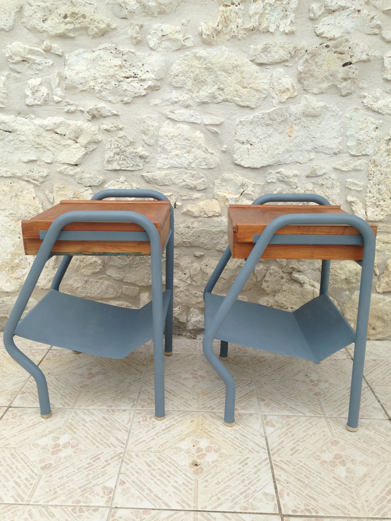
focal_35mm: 33
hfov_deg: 42.9
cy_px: 260
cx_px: 196
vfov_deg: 55.4
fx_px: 497
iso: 50
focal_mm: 4.12
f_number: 2.4
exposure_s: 1/366
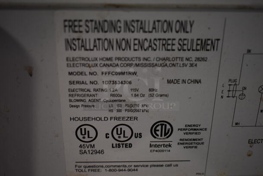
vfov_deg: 26.5
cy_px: 88
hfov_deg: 38.8
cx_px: 132
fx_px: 373
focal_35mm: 51
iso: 800
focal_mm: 34
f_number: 4.5
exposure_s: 1/60
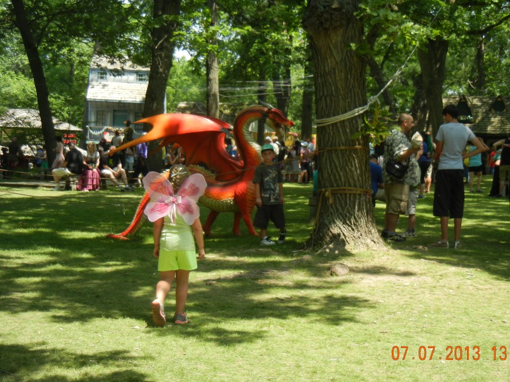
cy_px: 181
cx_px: 280
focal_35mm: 67
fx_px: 987
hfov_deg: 29.0
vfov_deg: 21.9
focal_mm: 10.6
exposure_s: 1/276
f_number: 4
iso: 160
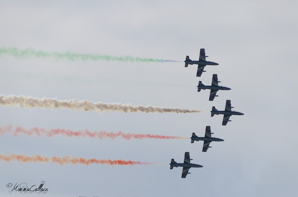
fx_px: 1920
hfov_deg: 8.9
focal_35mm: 232
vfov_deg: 5.9
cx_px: 149
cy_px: 98
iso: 200
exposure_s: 1/2000
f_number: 8
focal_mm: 155
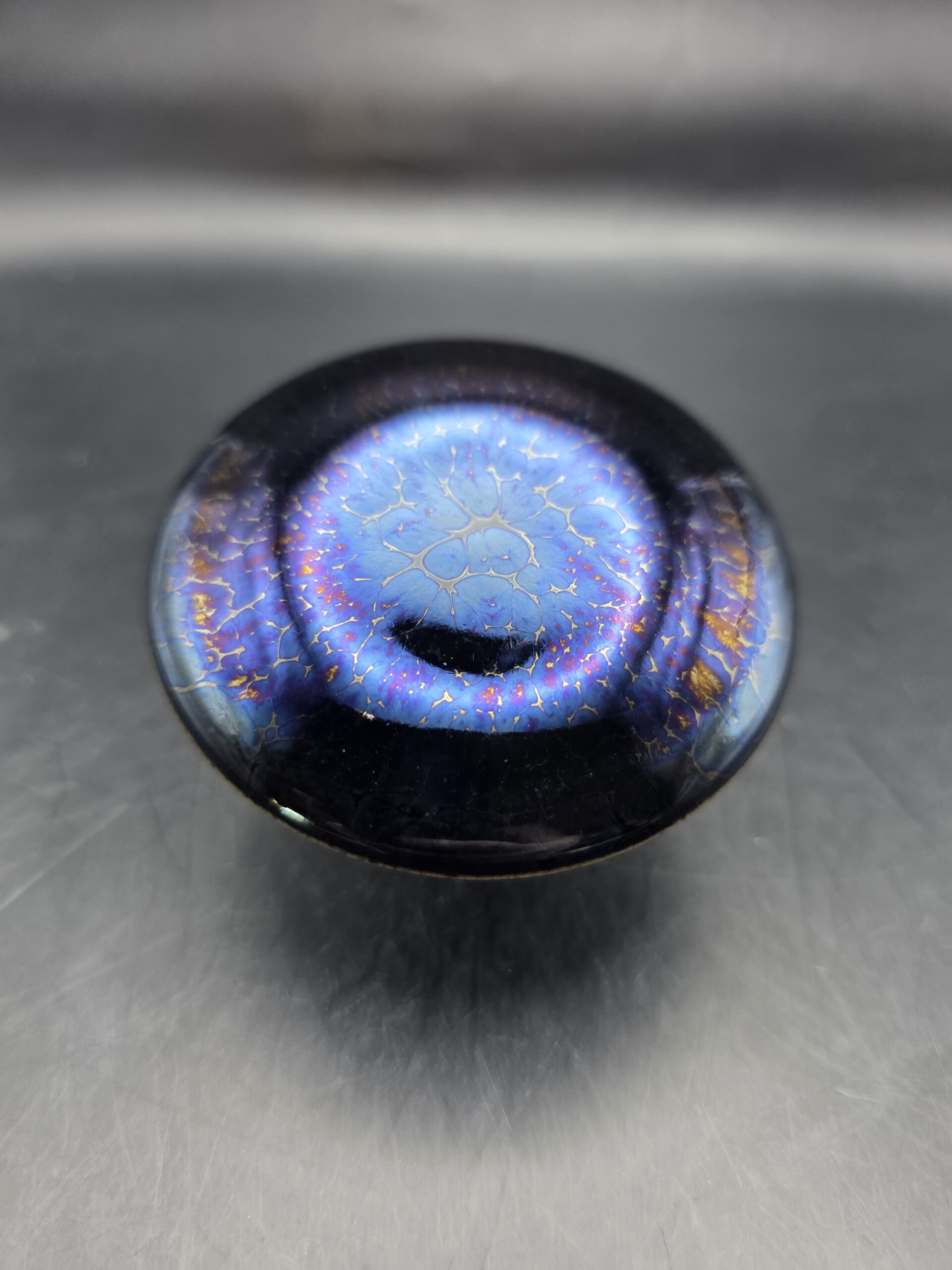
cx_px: 476
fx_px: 843
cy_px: 635
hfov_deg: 58.9
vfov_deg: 73.9
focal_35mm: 23
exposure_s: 1/53.7
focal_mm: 6.3
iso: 200
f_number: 1.7
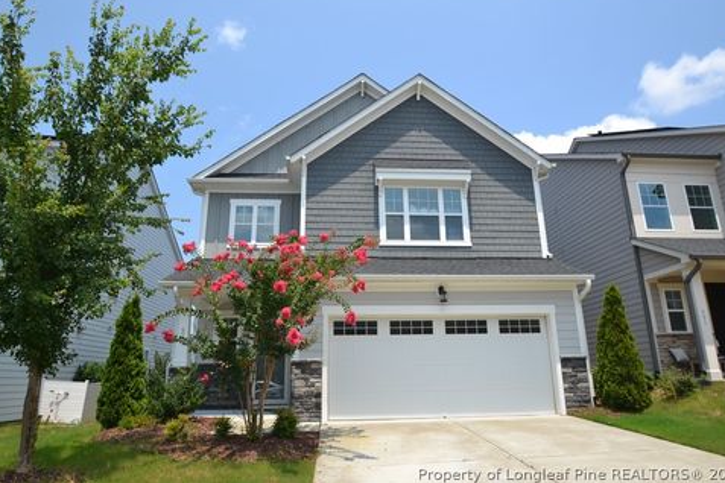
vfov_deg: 57.2
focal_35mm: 22
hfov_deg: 78.6
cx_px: 368
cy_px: 232
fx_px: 443
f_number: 8
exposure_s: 1/250
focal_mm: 14
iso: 100
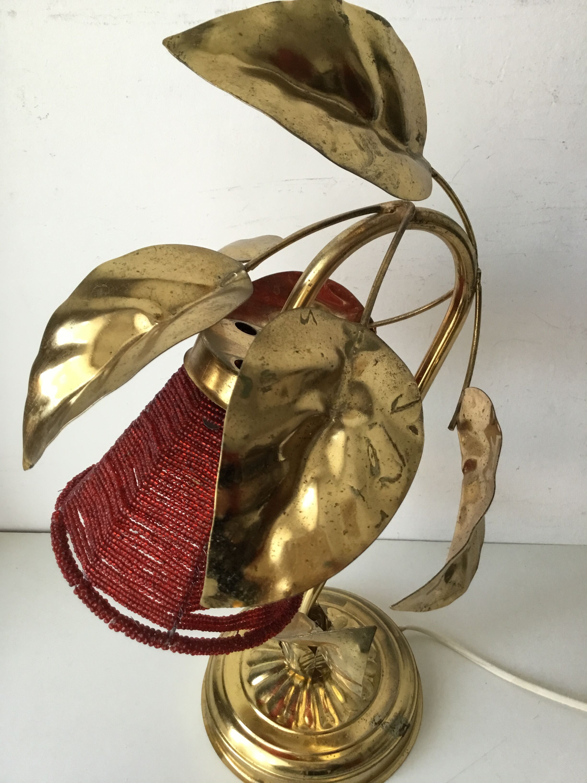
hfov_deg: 45.4
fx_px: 701
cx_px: 294
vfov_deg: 58.4
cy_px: 392
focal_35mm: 31
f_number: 2.4
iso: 64
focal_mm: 3.3
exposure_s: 1/33
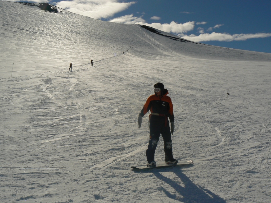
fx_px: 282
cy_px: 102
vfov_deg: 39.7
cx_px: 136
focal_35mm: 36
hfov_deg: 51.4
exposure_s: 1/2000
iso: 80
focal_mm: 6
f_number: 8
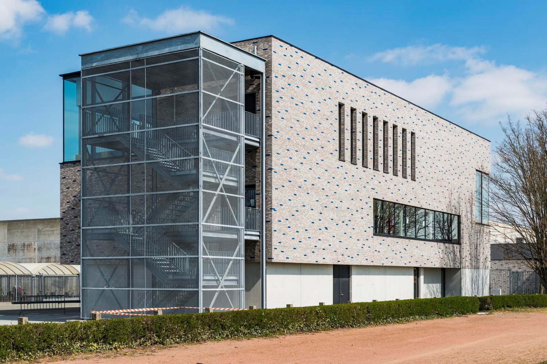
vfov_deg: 28.1
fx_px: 729
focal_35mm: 48
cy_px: 182
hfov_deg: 41.1
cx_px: 274
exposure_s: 1/250
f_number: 9.5
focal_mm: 48
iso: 100
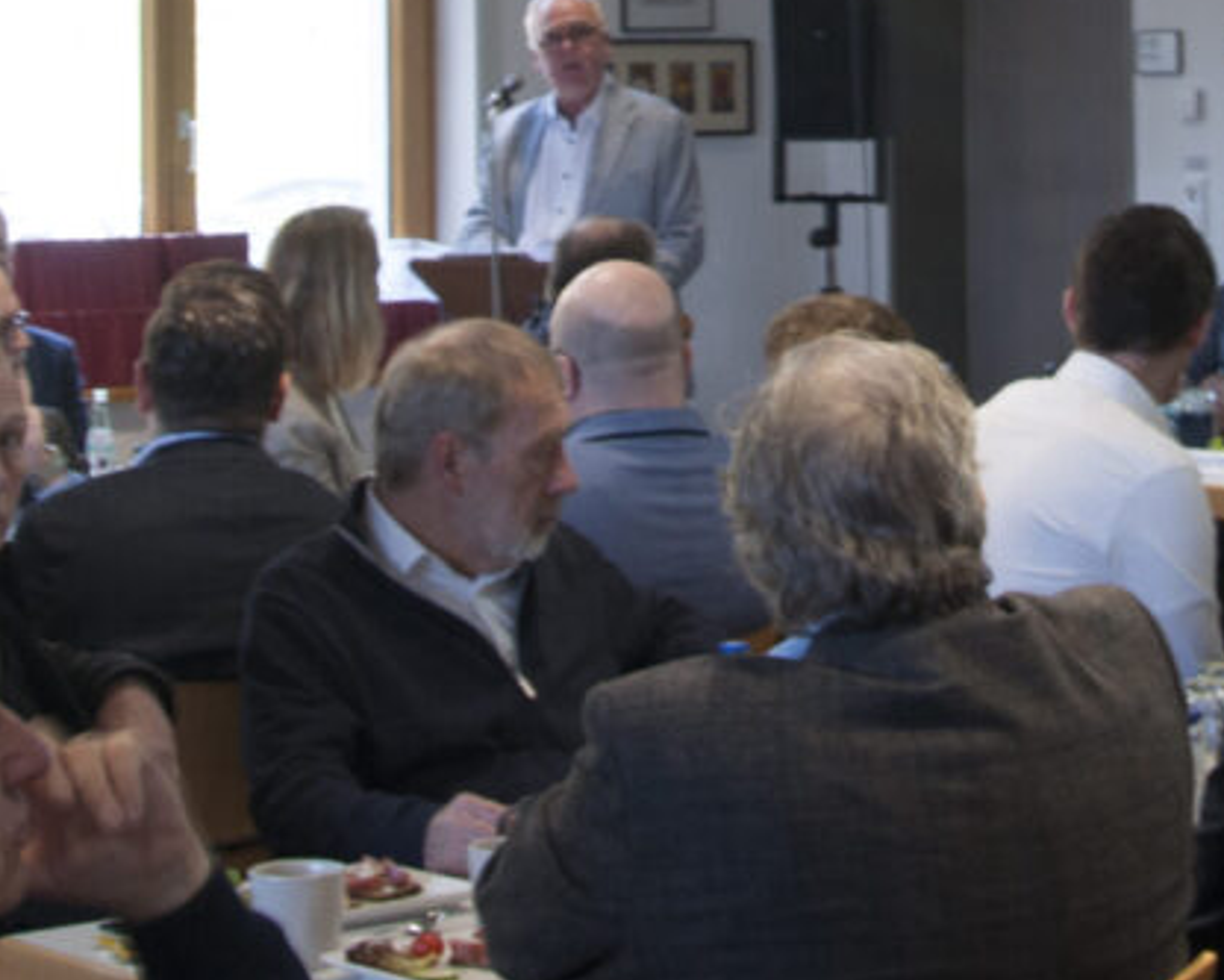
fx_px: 4312
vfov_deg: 12.4
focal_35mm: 119
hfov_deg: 16.0
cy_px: -411
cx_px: 986
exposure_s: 1/13
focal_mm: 22
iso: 400
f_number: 7.1
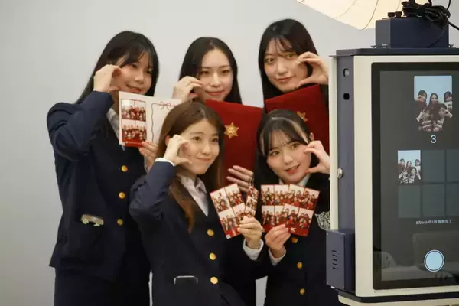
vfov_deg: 13.0
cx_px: 230
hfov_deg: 19.5
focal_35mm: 105
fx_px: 1339
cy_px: 153
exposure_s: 1/160
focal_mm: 70
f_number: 4.5
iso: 1600
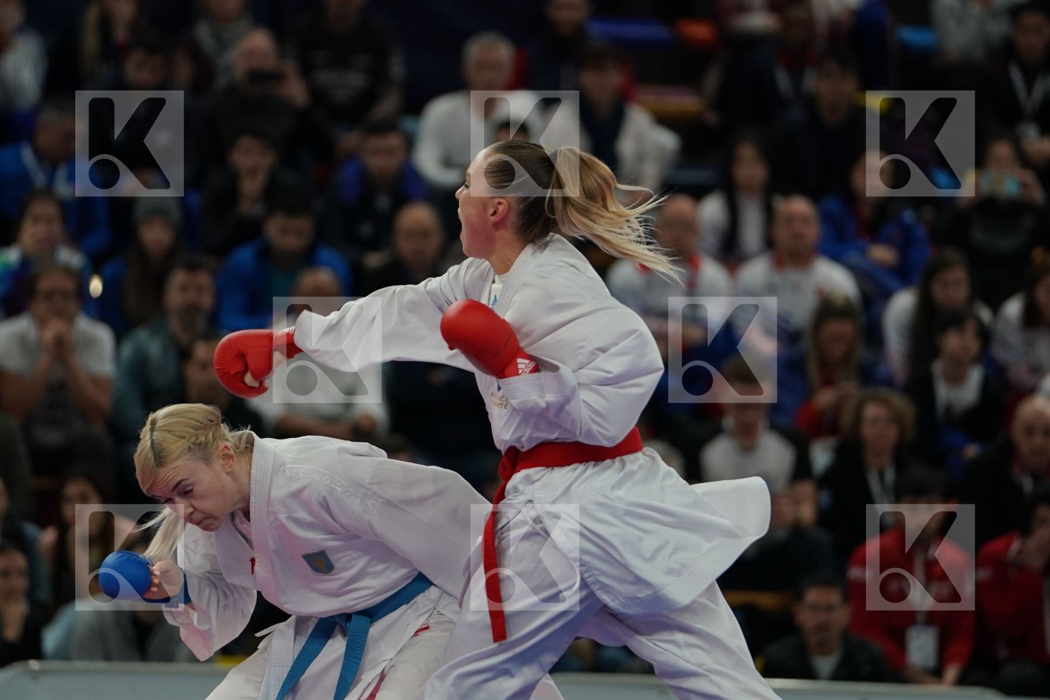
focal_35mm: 271
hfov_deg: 7.6
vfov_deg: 5.1
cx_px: 525
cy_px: 350
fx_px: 7904
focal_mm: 181
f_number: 2.8
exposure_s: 1/1000
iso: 1250
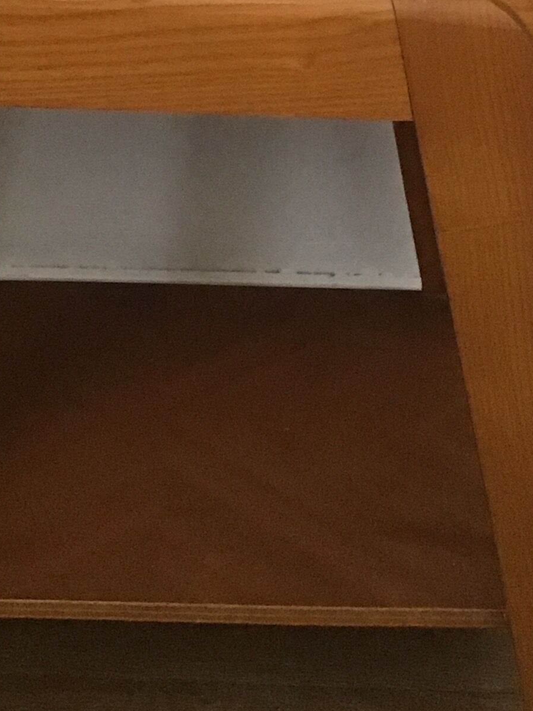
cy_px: -144
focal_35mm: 84
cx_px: 233
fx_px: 1725
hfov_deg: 17.6
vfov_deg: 21.6
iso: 200
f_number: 2.4
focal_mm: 3.3
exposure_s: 1/20
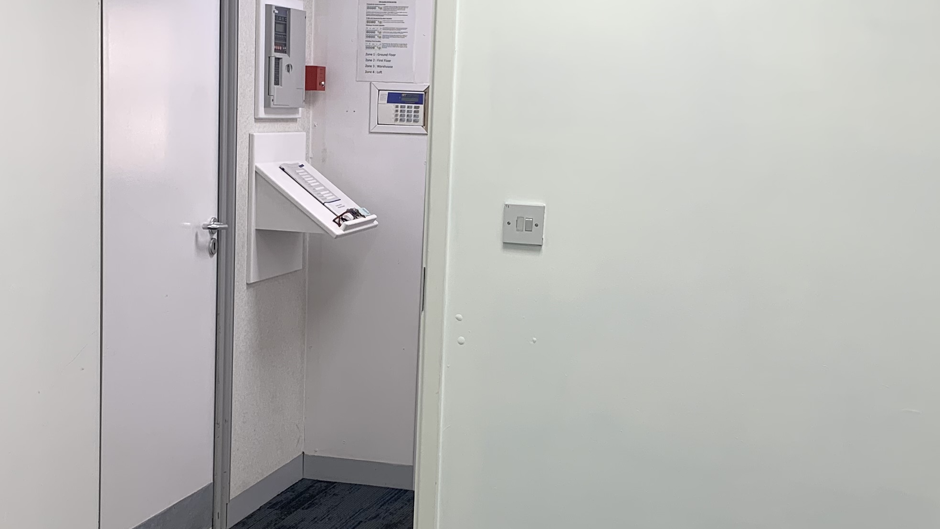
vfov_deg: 20.7
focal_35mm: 58
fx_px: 1446
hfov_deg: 35.9
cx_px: 390
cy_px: 283
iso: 32
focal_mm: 4.25
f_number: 1.8
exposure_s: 1/100
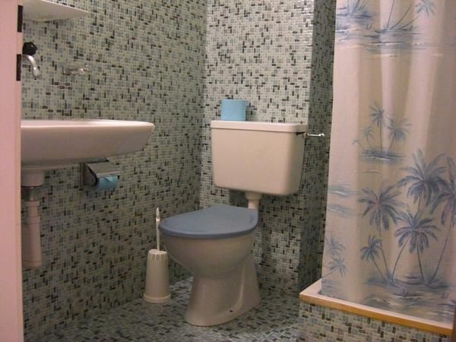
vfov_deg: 37.7
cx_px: 228
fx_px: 501
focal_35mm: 38
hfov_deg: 49.0
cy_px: 171
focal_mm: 7.9
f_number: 2.8
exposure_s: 1/30
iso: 800
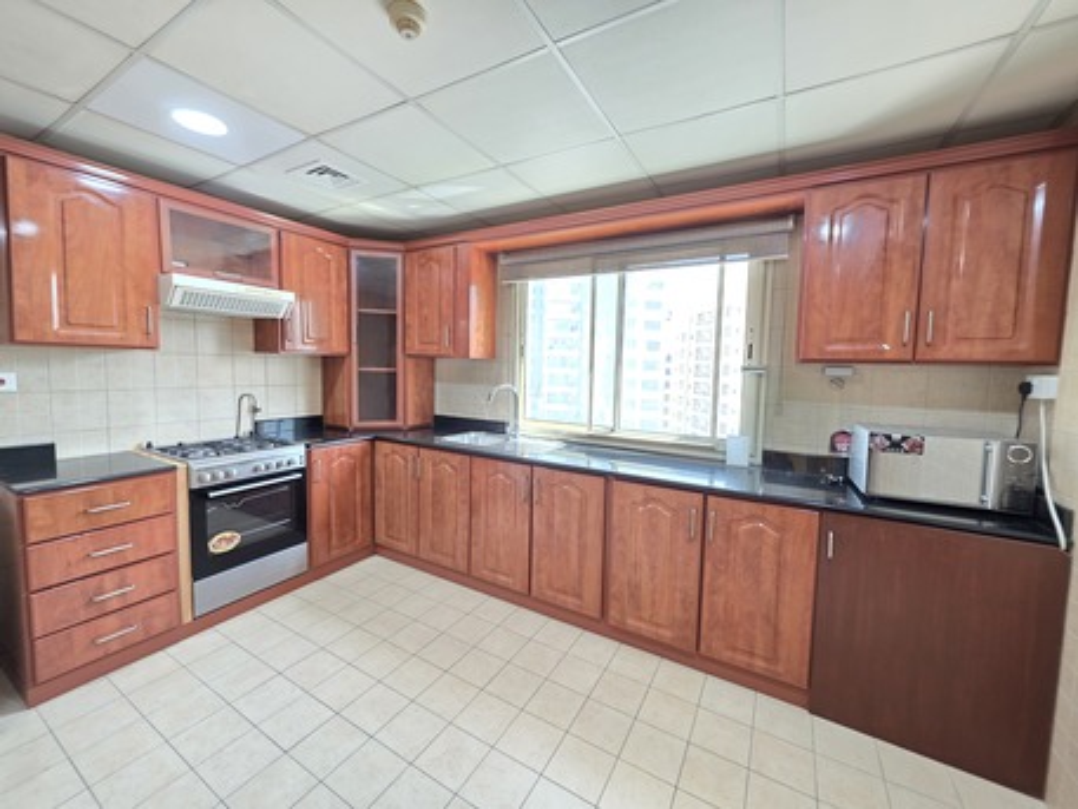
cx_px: 539
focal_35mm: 13
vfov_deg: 89.9
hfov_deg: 106.2
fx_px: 405
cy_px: 404
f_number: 1.9
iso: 250
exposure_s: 1/50
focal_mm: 2.2
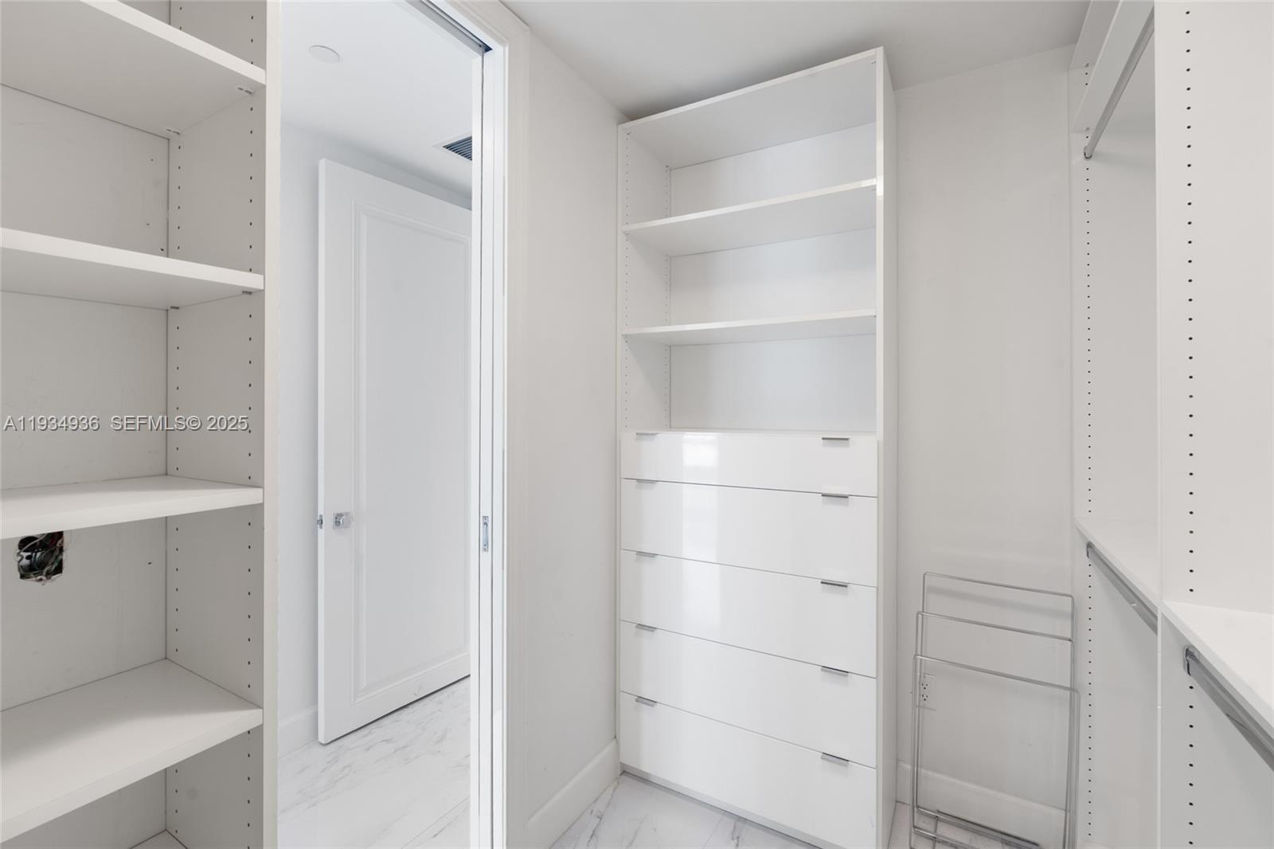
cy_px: 424
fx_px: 566
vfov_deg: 73.7
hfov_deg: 96.7
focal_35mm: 16
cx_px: 637
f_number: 9
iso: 200
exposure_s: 1/1.25
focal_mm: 16
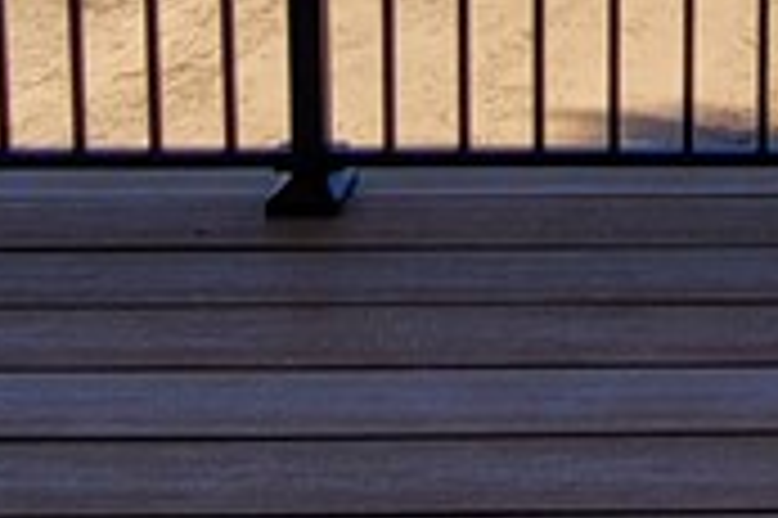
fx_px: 1727
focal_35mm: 80
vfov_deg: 13.8
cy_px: -590
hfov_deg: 22.9
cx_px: 976
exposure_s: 1/1084
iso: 50
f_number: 2.2
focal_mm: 2.2
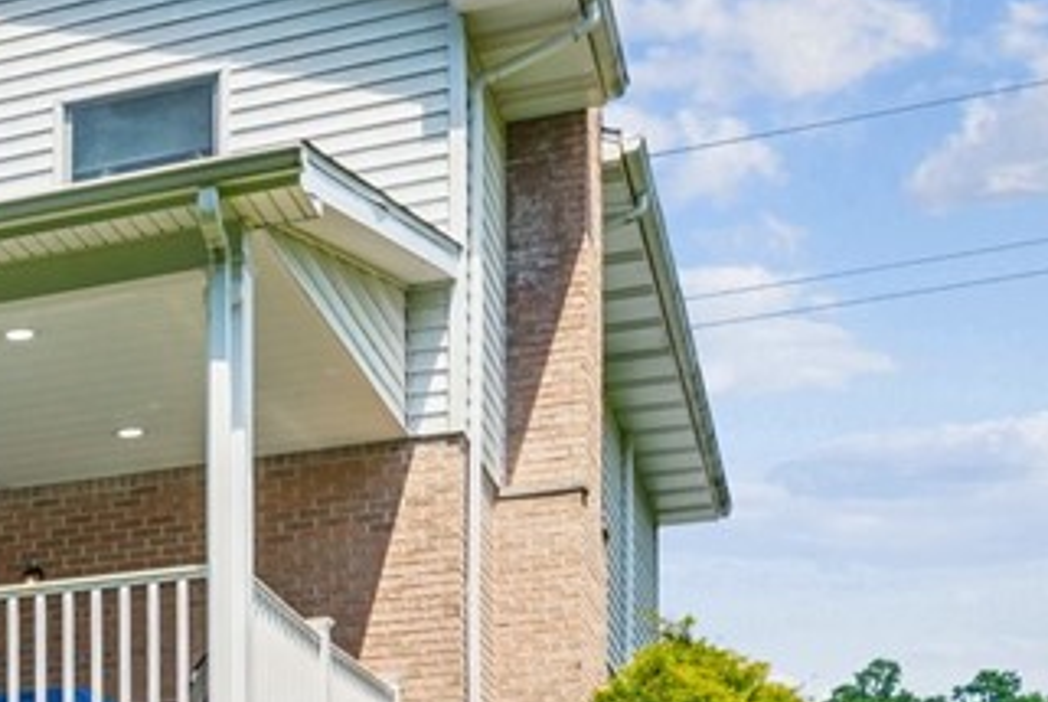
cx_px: -468
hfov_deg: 21.5
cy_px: 676
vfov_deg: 16.6
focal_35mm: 81
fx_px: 2361
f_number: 11
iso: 50
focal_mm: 24
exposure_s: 1/15
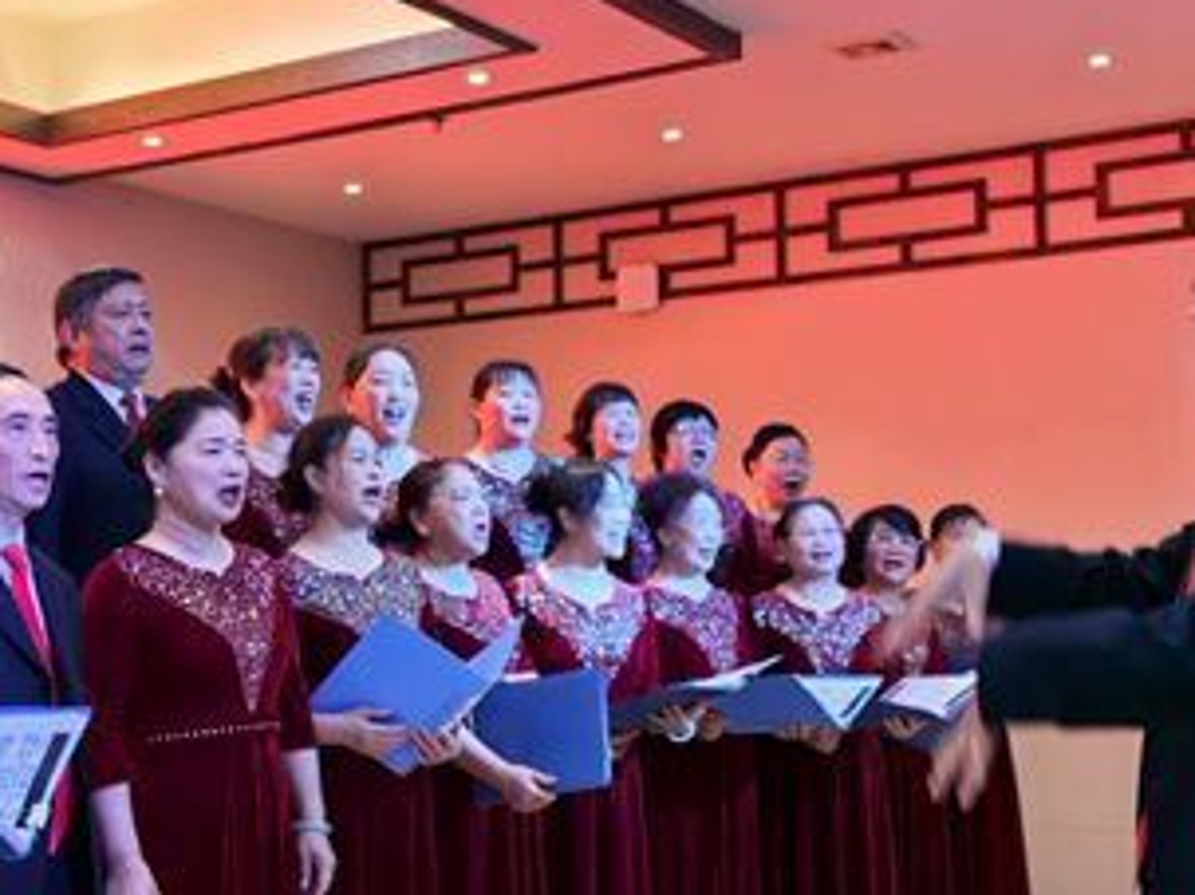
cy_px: 457
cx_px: 438
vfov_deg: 25.6
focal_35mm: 57
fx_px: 1967
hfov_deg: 33.6
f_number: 1.9
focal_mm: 5.52
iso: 50
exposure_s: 1/100
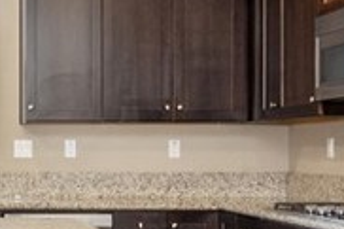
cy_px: 177
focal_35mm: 90
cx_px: -62
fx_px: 859
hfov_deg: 21.2
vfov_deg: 15.1
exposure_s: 1/80
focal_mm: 16
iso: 800
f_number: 4.5
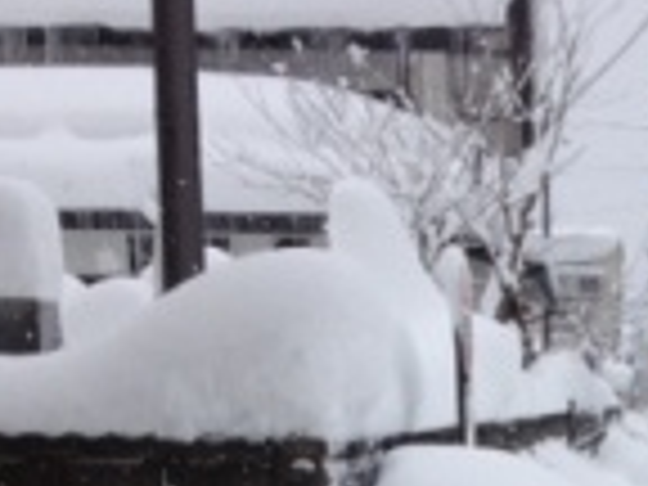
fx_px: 2303
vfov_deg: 11.4
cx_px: 554
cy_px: 812
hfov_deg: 15.9
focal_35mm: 123
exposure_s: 1/2762
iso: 50
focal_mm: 4.28
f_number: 2.4
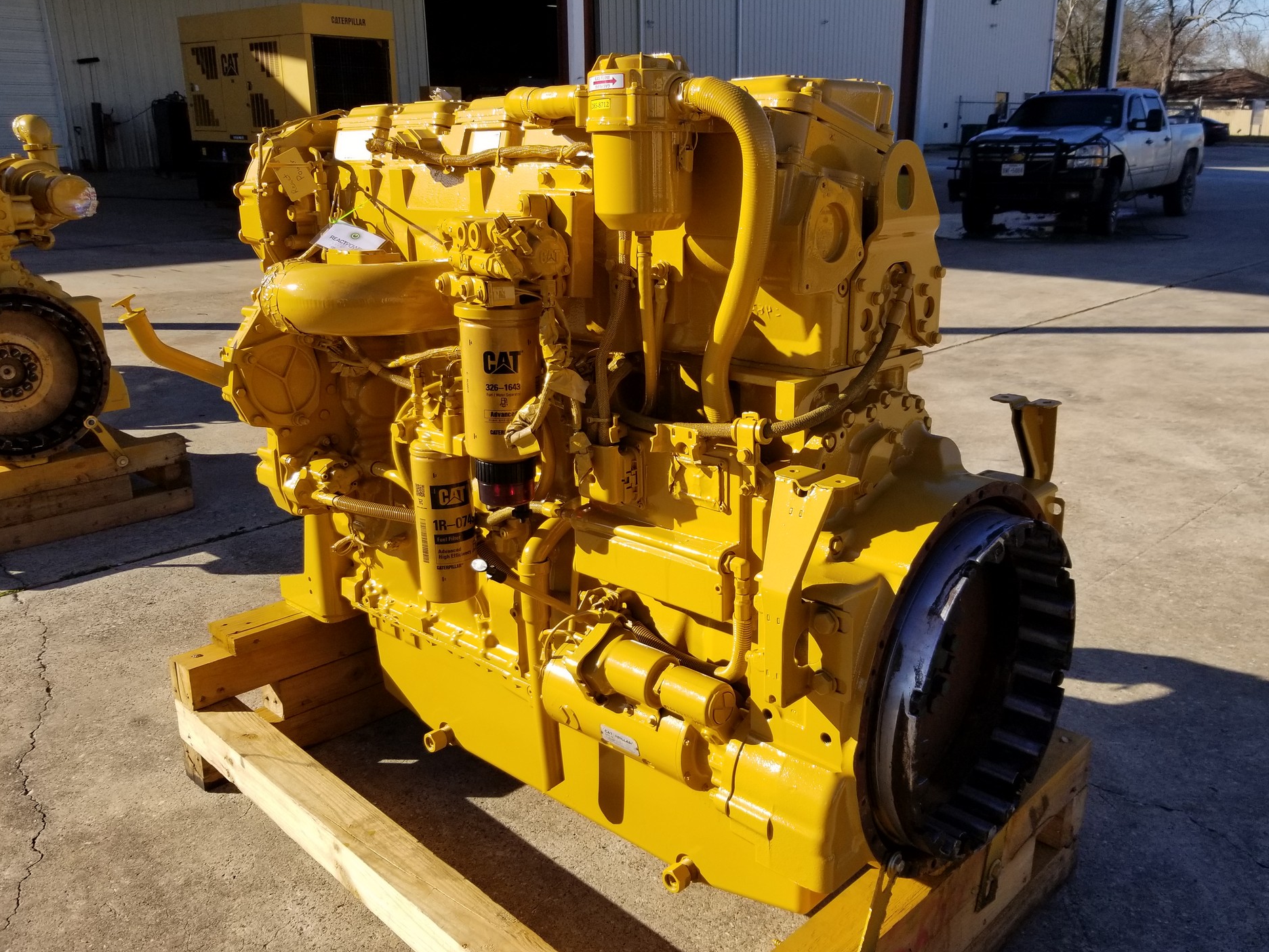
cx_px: 672
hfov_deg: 63.4
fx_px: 1026
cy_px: 510
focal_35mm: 28
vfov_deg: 49.7
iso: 50
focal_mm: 4.25
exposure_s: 1/2360
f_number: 1.7
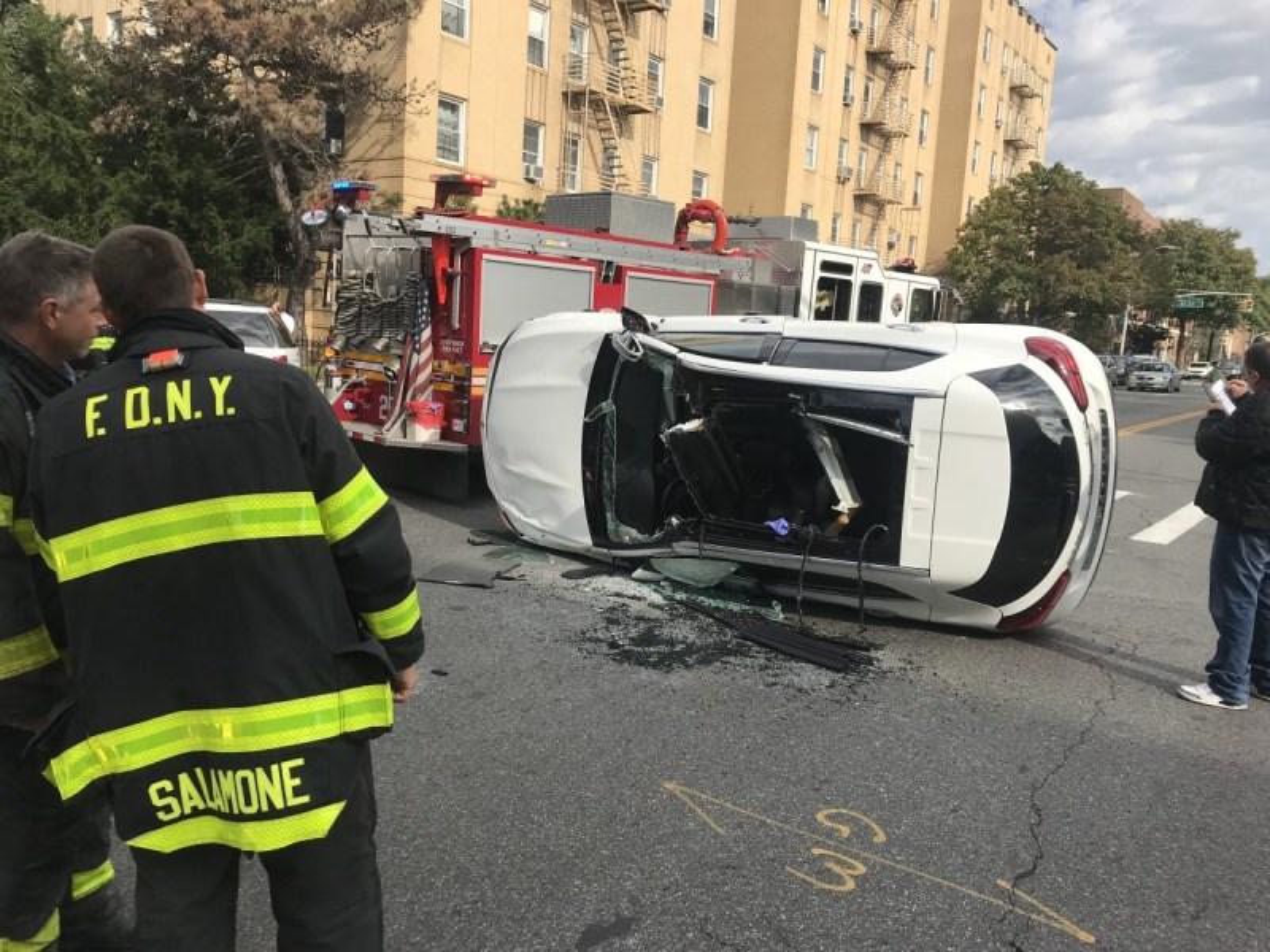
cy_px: 476
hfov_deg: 63.4
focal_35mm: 28
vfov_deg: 49.7
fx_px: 1027
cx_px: 635
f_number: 1.8
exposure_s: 1/2128
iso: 20
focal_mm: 3.99
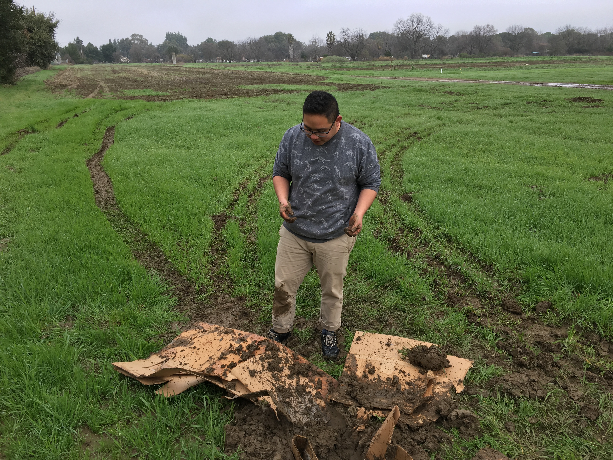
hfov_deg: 61.7
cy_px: 230
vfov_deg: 48.2
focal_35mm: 29
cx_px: 306
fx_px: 514
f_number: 2.2
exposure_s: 1/405
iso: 25
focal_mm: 4.15
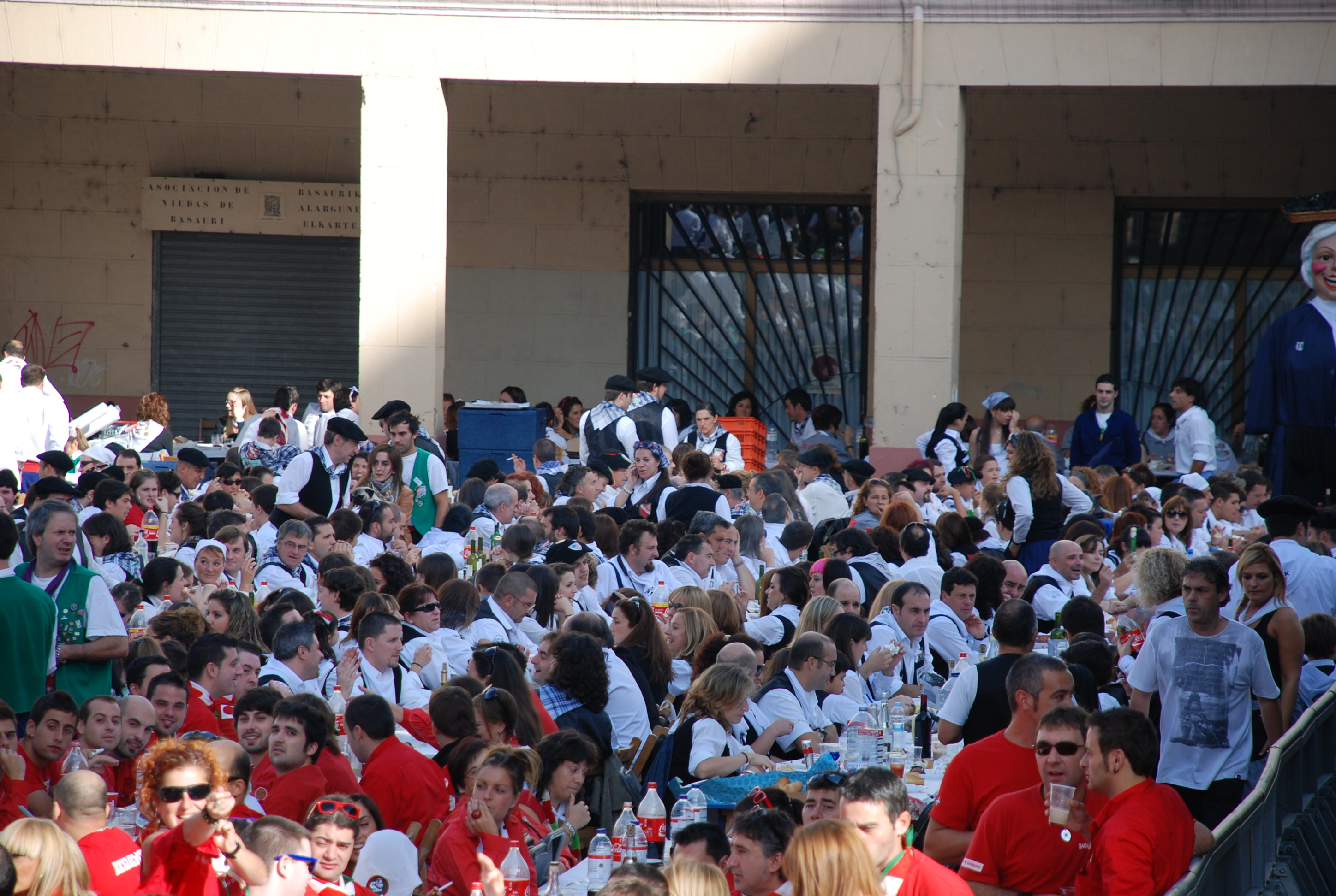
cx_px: 668
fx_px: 7530
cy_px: 448
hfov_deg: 10.1
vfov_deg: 6.8
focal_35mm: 202
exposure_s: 1/250
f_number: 5.6
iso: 200
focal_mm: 135
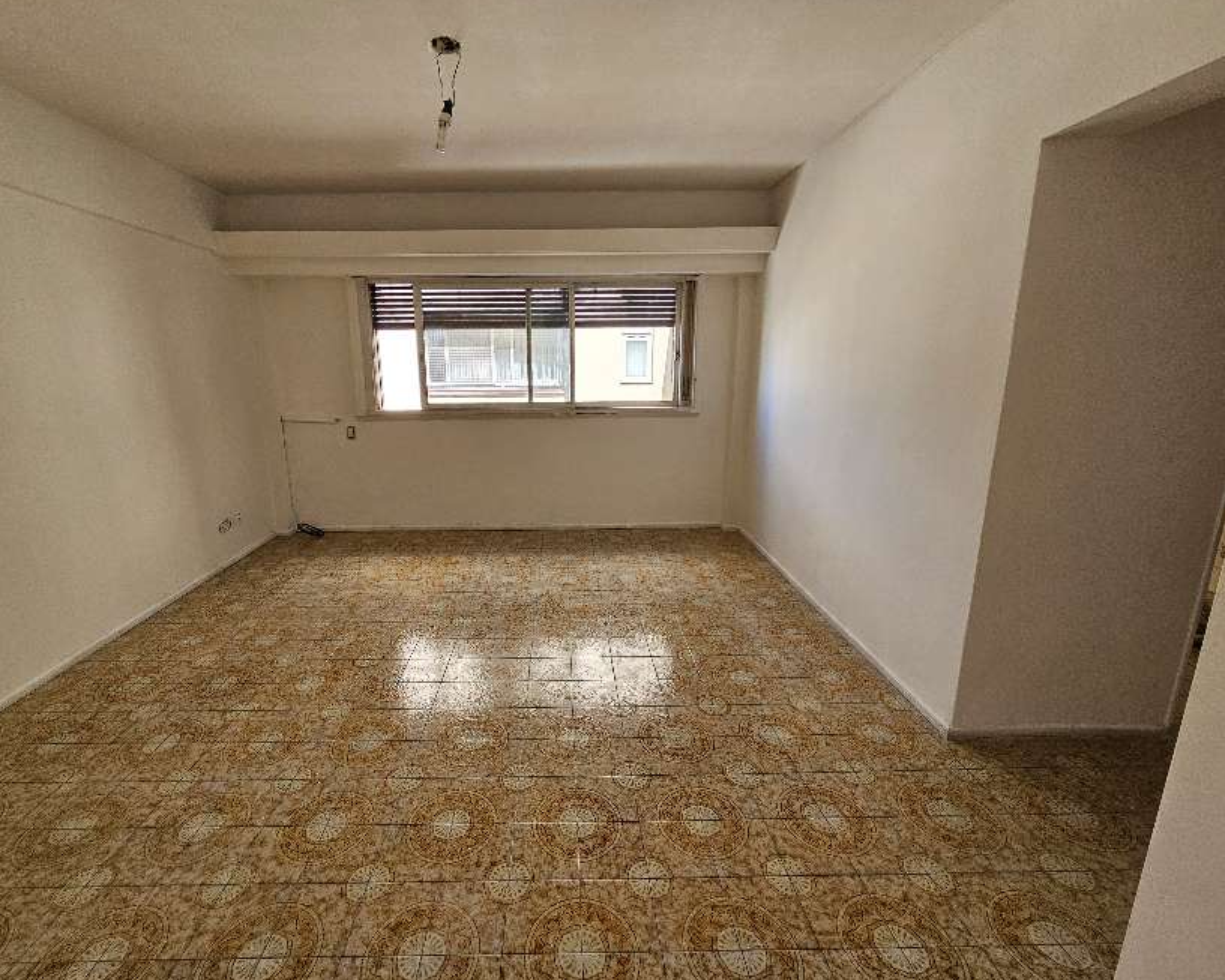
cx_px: 567
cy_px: 487
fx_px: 508
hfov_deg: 100.5
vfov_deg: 88.0
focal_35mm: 14
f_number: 2.2
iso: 50
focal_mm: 2.2
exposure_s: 1/103
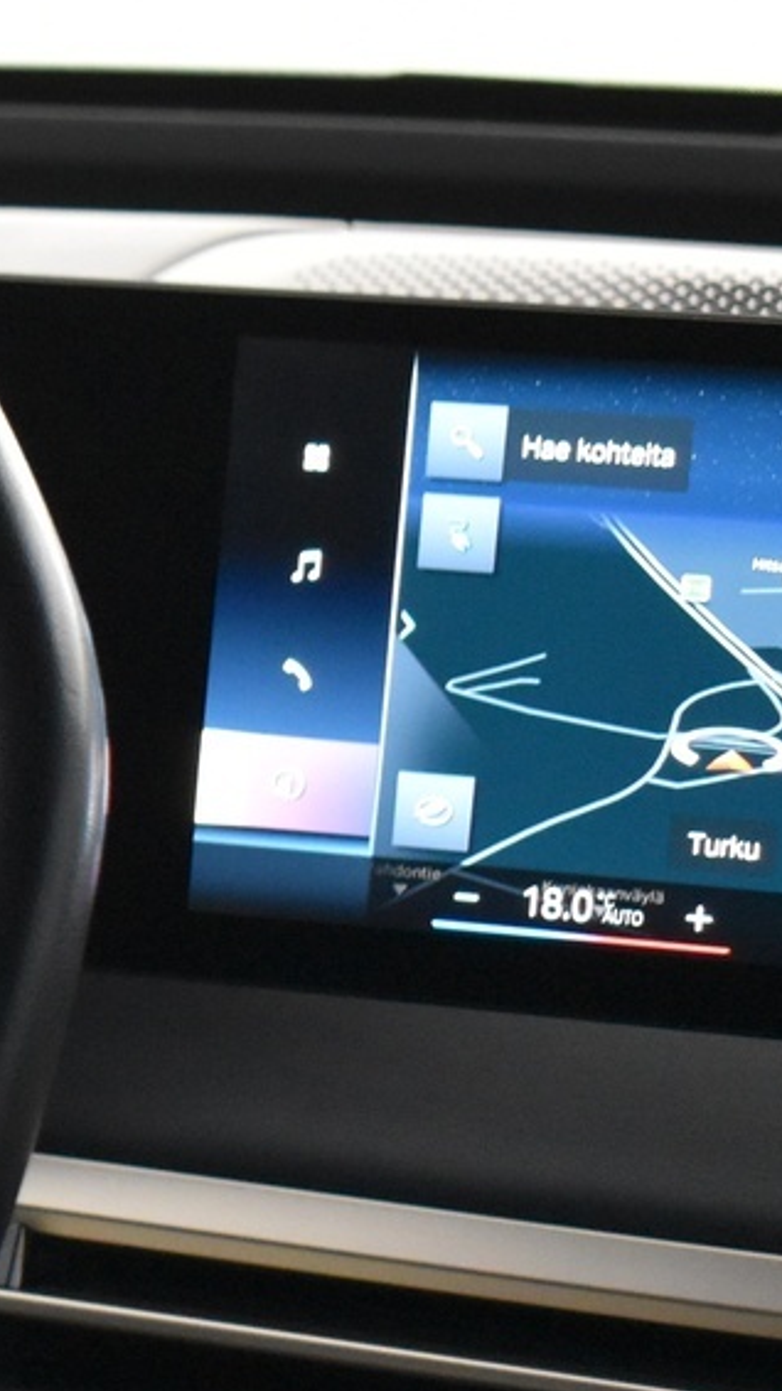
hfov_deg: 9.5
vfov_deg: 18.3
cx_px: -895
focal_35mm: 117
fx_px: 4317
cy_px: 858
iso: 3200
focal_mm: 26
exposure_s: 1/30
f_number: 4
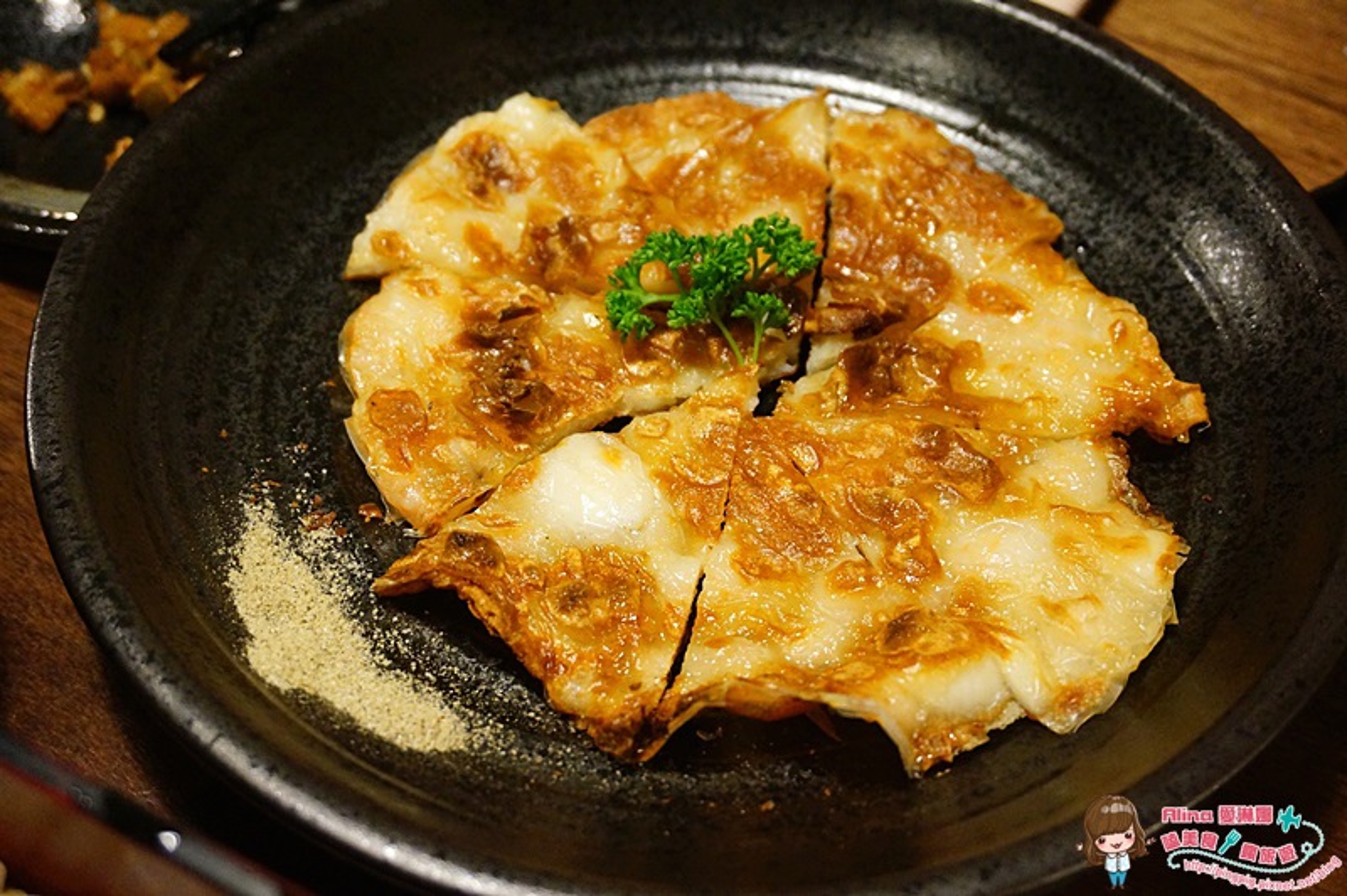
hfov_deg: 48.0
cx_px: 674
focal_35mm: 40
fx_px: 1514
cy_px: 448
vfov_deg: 33.0
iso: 3200
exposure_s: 1/60
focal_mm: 27
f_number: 4.5
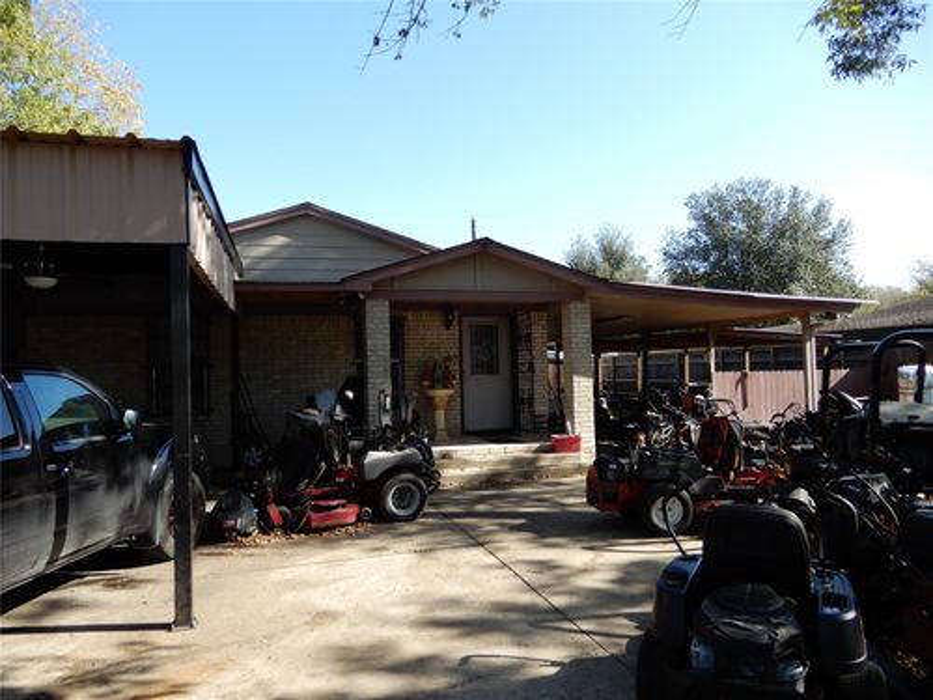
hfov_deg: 71.6
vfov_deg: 56.8
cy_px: 350
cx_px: 466
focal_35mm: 24
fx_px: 647
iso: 80
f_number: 3.4
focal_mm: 4.3
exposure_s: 1/320
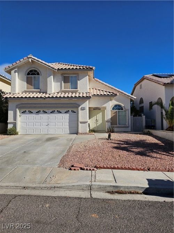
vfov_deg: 73.9
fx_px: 154
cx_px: 87
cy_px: 116
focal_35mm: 23
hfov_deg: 58.9
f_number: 1.7
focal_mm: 6.3
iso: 12
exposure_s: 1/1668
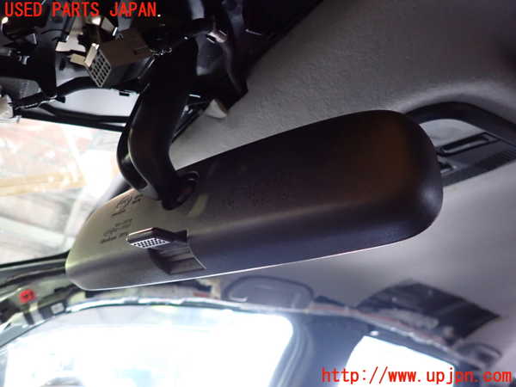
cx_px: 258
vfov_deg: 54.9
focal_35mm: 25
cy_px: 194
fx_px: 373
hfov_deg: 69.4
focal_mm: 4.5
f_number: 2
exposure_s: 1/20
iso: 800
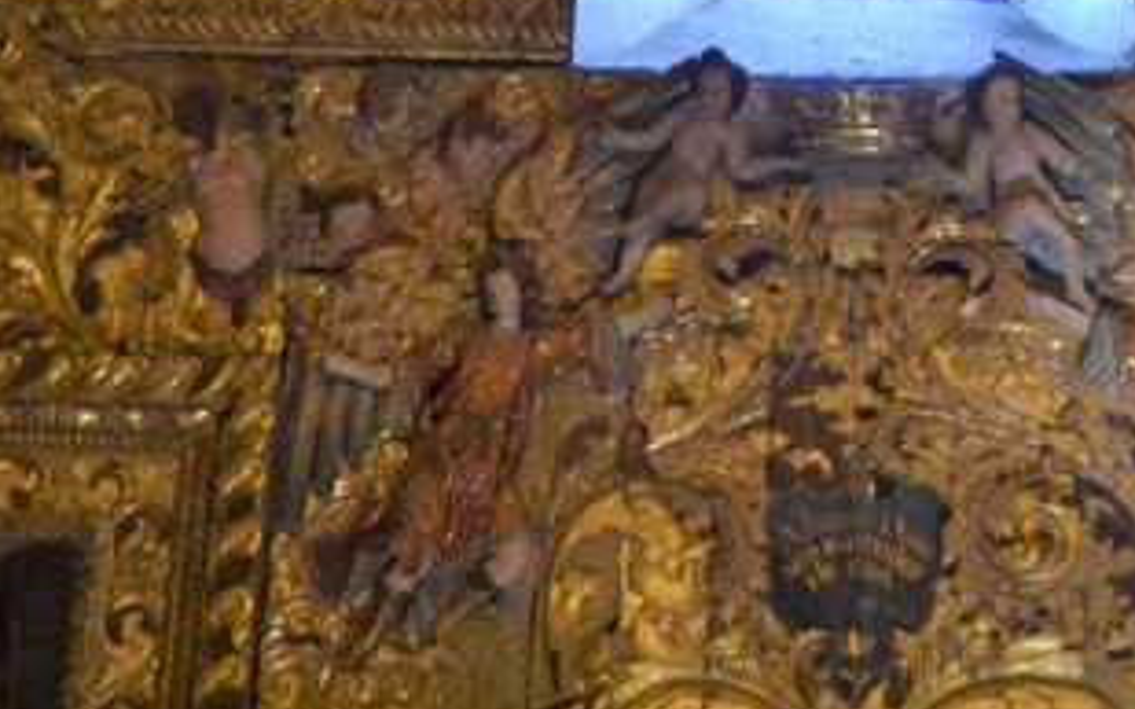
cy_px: -838
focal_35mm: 114
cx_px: 790
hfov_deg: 18.2
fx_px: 3526
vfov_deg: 10.3
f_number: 3.5
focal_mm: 18
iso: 1100
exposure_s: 1/60
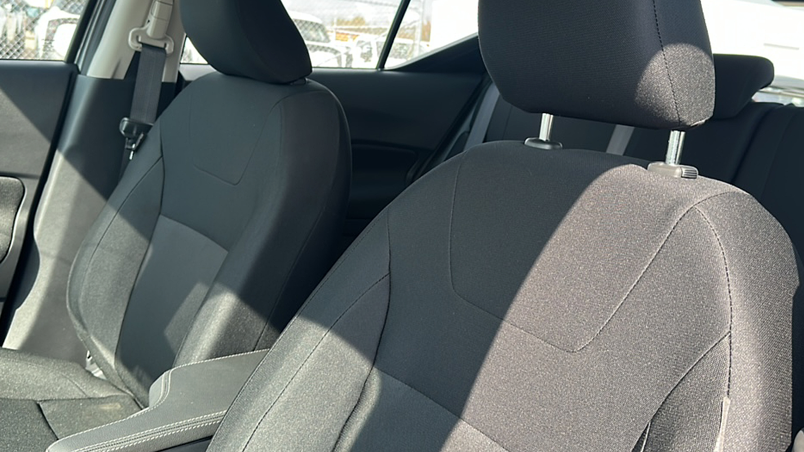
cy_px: 164
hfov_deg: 67.9
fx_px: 597
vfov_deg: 41.1
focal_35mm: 28
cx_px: 406
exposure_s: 1/455
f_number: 1.78
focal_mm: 6.86
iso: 80
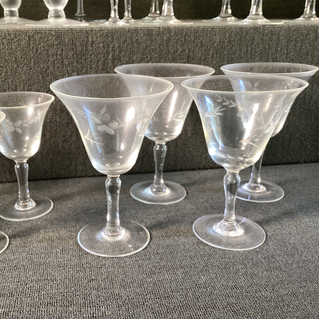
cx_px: 118
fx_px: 386
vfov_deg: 44.9
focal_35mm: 37
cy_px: 158
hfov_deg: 44.5
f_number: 2.4
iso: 125
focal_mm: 3.3
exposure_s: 1/60
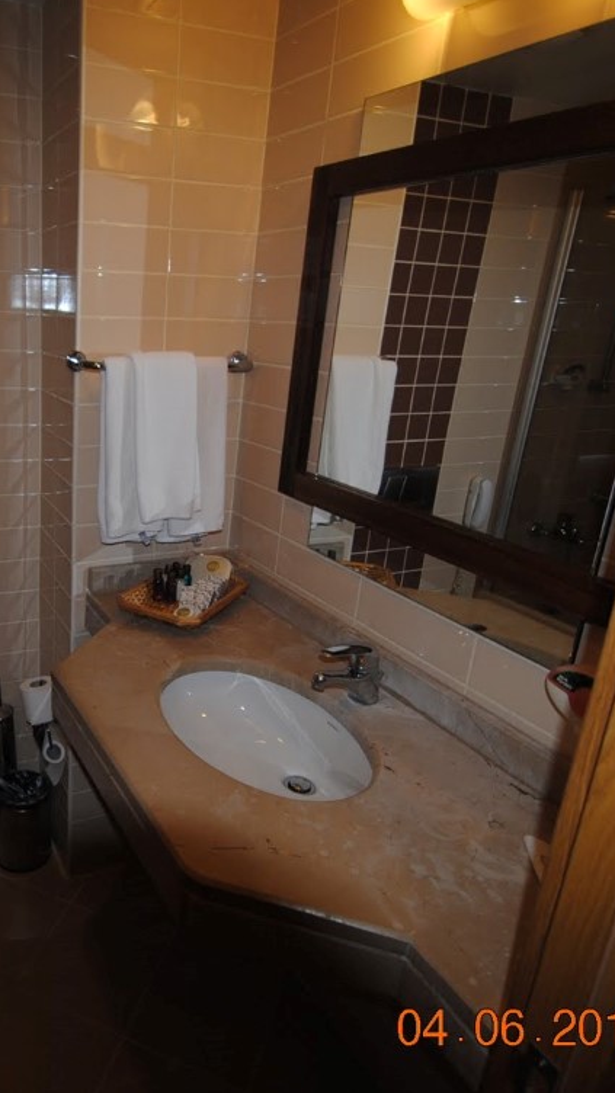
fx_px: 696
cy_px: 554
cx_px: 134
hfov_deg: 45.6
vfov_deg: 76.3
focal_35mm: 24
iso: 200
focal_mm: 10
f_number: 3.5
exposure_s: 1/60
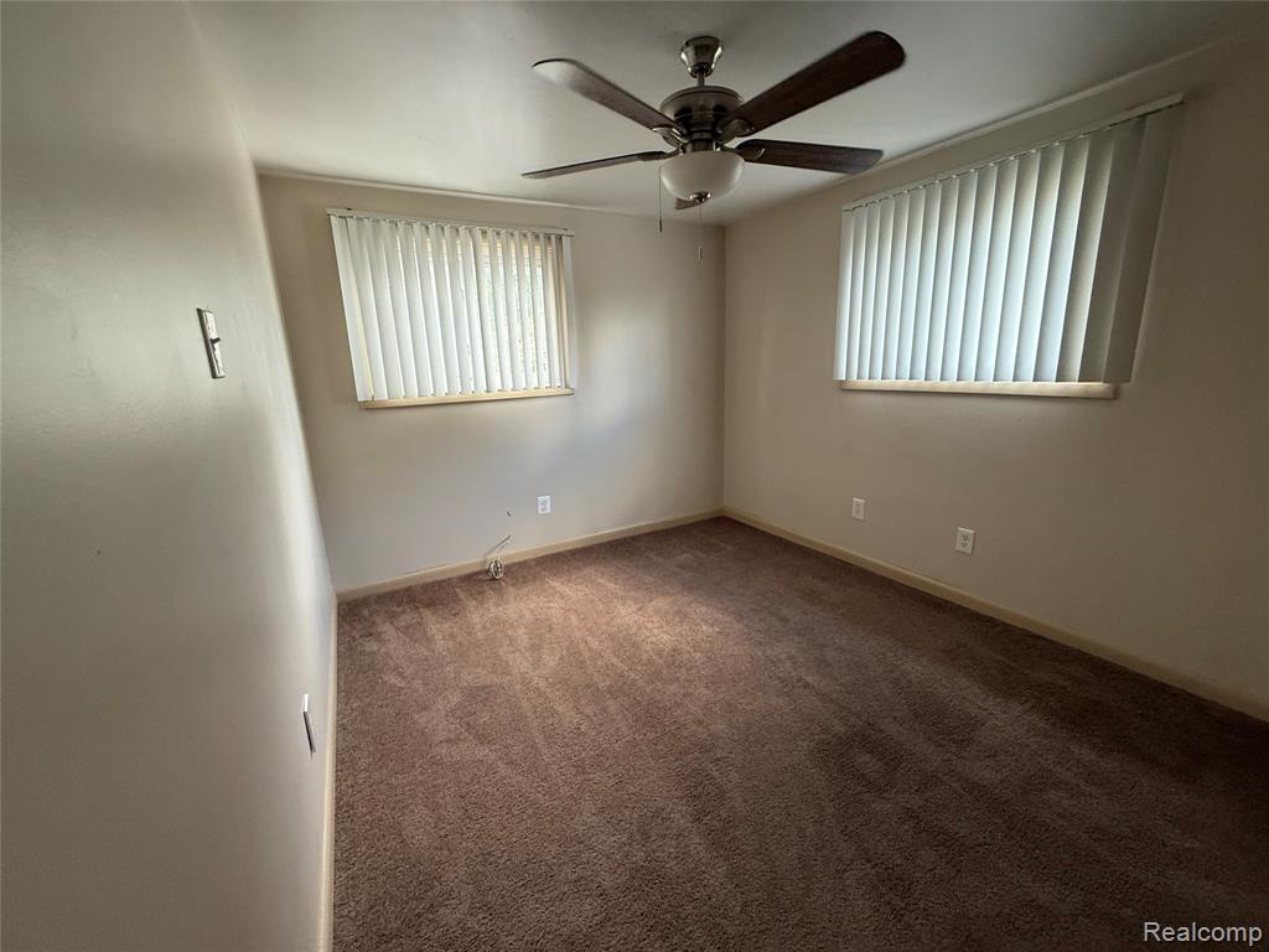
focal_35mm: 14
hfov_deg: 102.1
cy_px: 476
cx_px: 634
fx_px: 513
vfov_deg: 85.7
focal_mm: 2.22
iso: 250
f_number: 2.2
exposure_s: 1/99
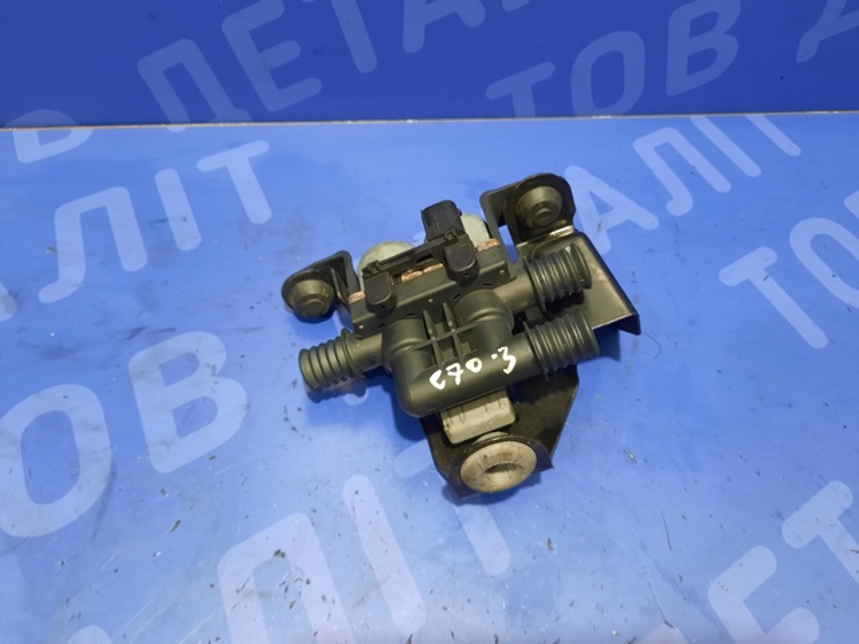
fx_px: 620
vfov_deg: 54.9
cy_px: 322
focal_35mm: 25
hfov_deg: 69.4
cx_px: 430
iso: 320
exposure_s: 1/25
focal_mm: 4.6
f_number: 2
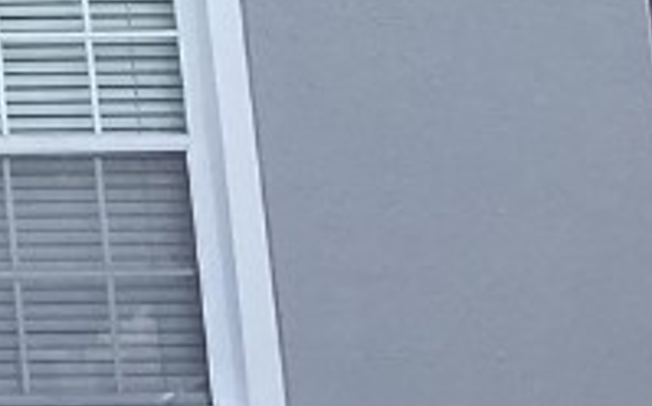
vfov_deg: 7.5
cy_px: -337
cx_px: -855
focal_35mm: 169
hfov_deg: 10.8
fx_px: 3000
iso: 25
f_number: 2.4
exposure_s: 1/1058
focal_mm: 3.3
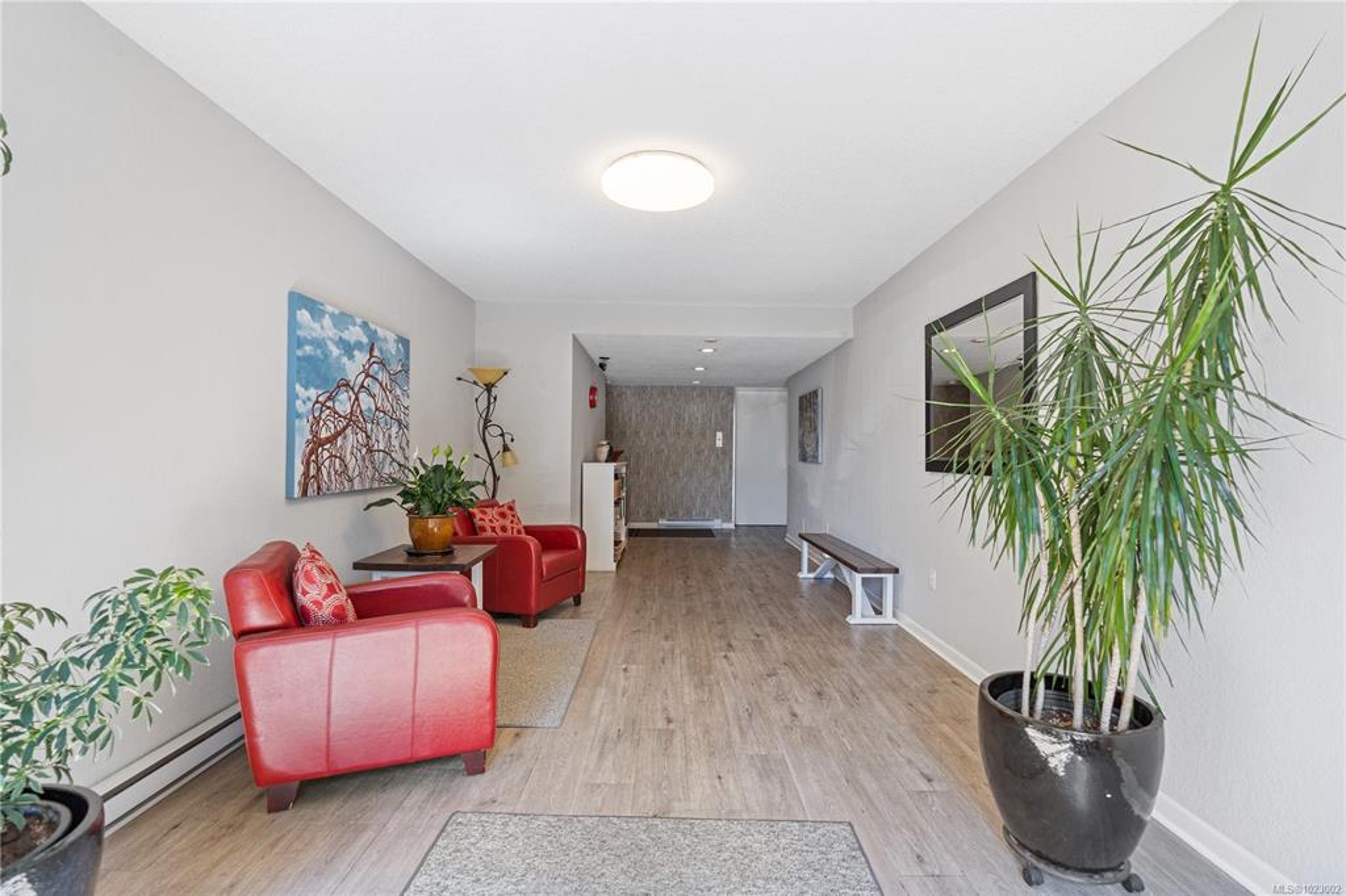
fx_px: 598
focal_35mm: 16
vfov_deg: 73.7
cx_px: 673
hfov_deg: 96.8
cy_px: 448
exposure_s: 1/20
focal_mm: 16
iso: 400
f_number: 3.5
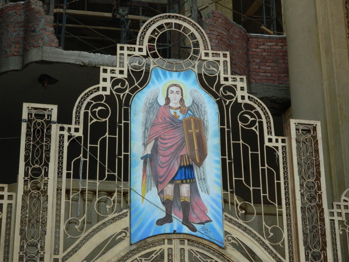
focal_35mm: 84
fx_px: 847
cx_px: 174
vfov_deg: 17.6
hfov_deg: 23.3
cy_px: 131
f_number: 4.2
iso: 400
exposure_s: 1/400
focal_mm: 15.1
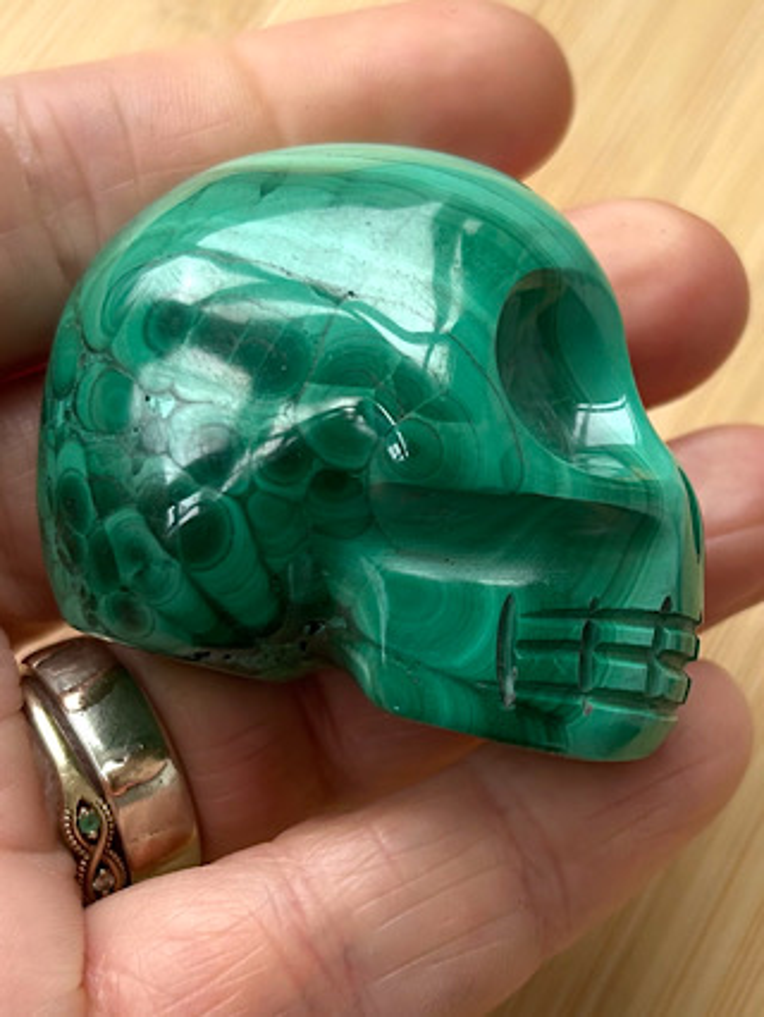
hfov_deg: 53.1
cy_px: 508
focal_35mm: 26
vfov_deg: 67.3
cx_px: 382
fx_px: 764
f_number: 1.5
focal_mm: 5.7
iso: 50
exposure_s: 1/298
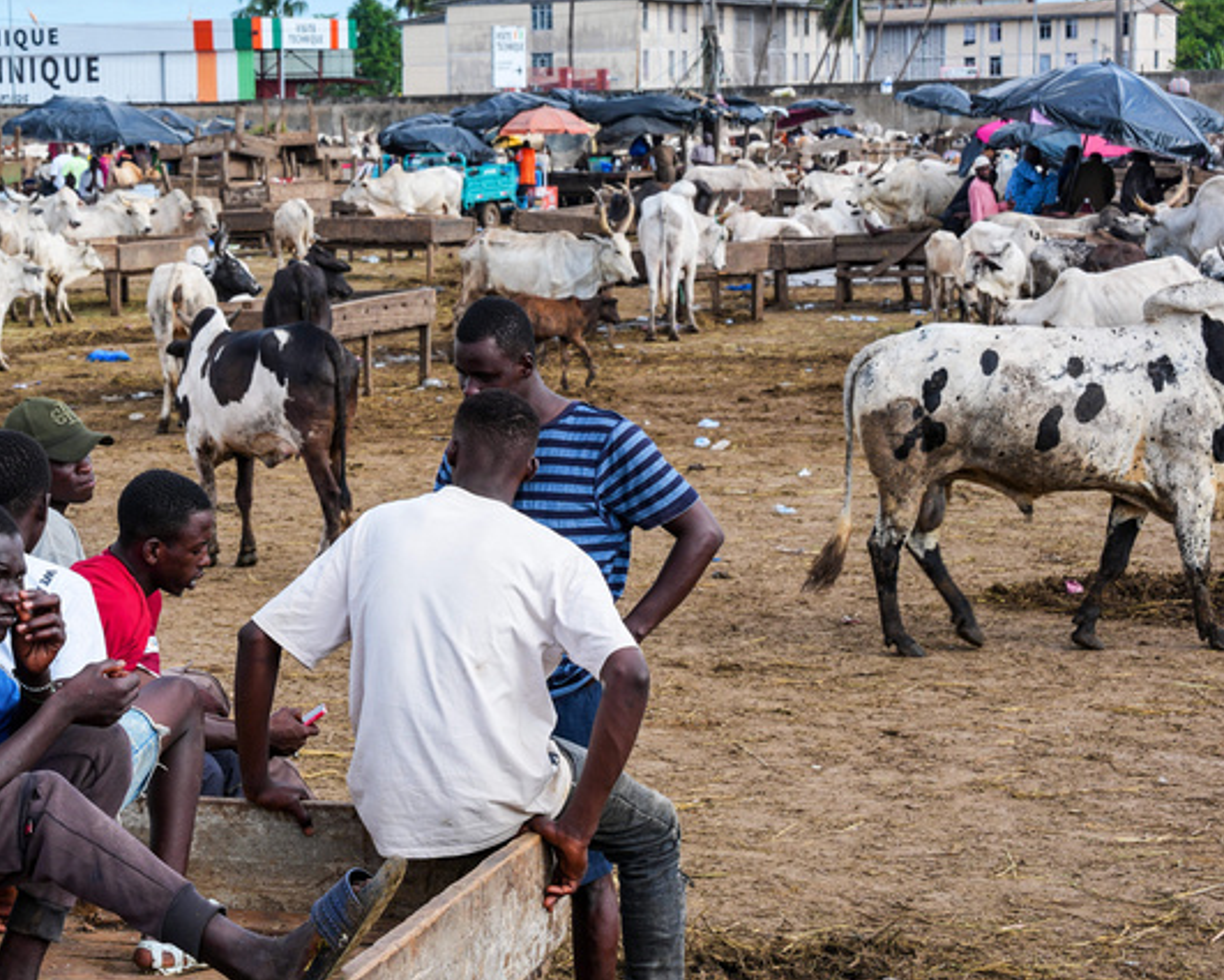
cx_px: 288
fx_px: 3478
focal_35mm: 96
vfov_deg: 16.0
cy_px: 462
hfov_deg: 19.8
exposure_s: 1/200
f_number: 9
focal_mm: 53
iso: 160
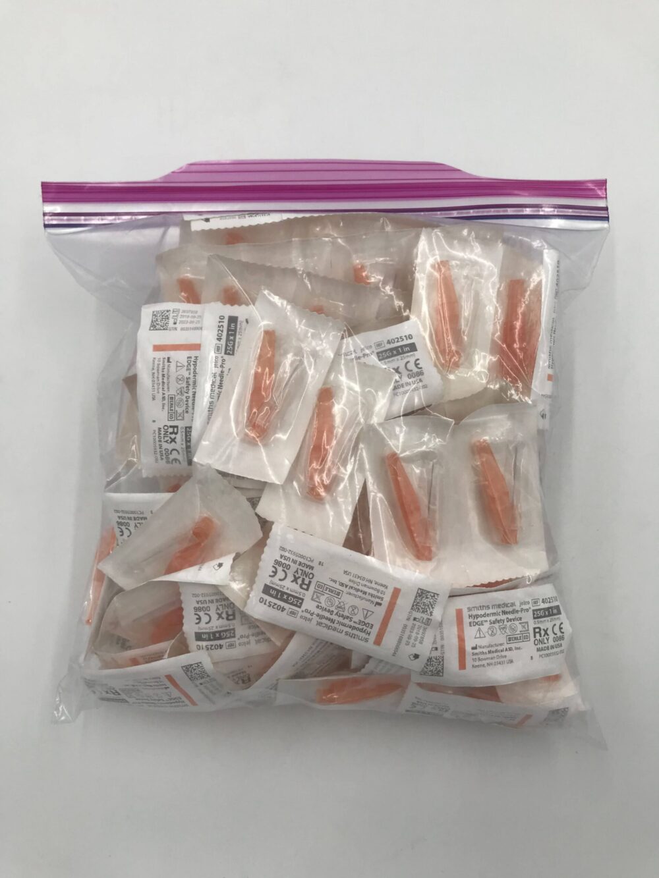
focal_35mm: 28
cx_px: 330
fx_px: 711
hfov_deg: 49.8
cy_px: 439
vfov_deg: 63.4
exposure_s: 1/176
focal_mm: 3.99
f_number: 1.8
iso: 20
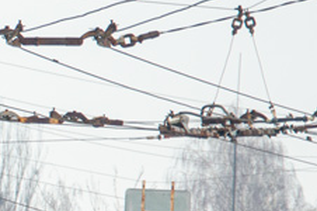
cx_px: -548
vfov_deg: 2.2
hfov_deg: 3.3
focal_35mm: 623
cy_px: 219
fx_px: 5476
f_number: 5.3
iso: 400
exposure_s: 1/250
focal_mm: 75
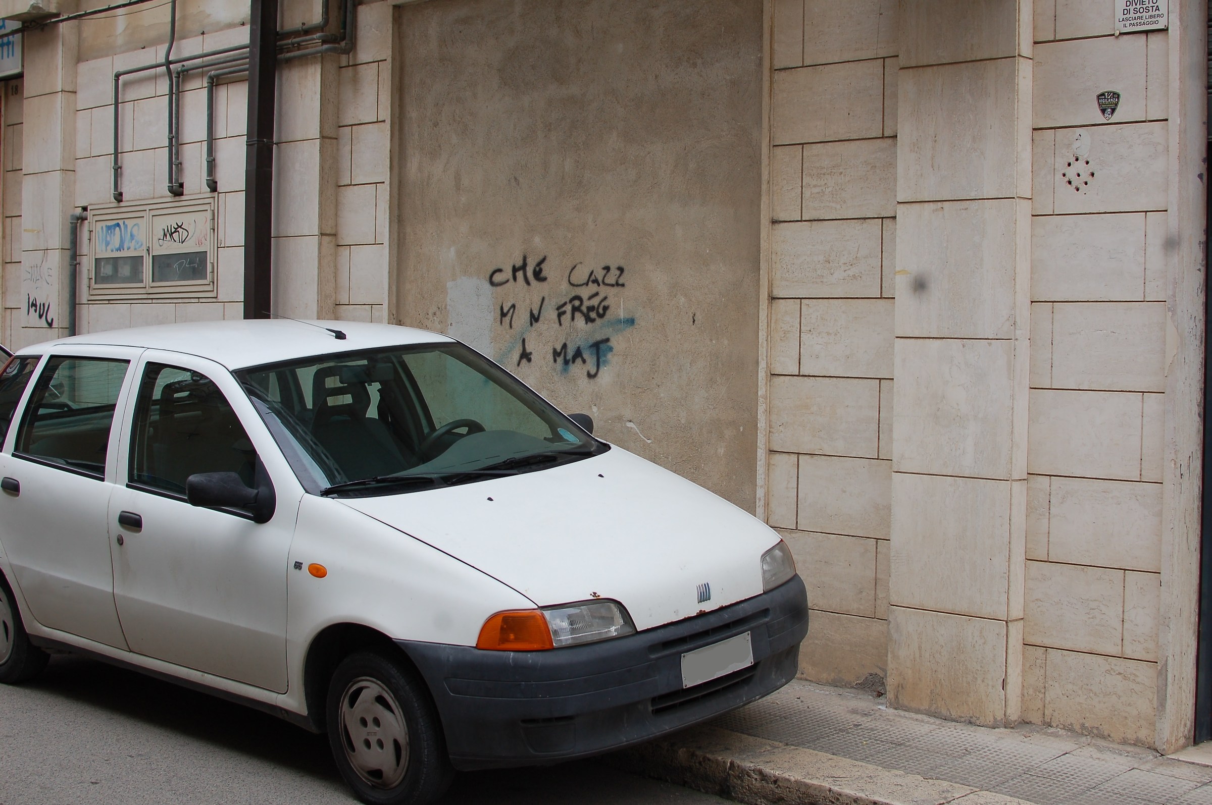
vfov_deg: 25.7
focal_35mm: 52
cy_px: 402
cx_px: 606
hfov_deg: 37.9
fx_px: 1766
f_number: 6.7
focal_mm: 35
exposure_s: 1/180
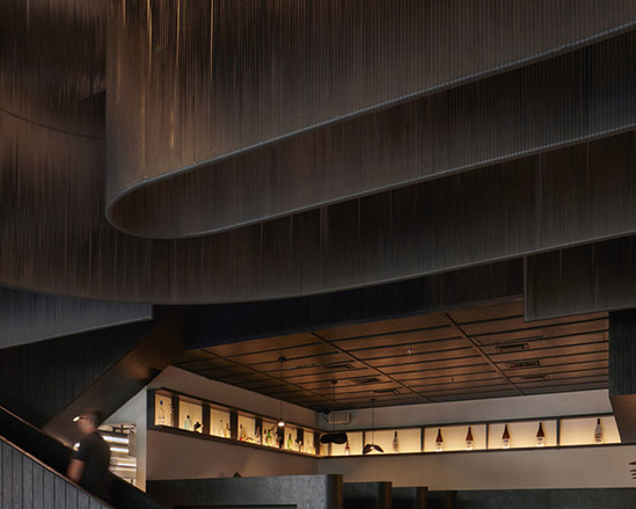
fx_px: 734
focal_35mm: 39
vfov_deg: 37.7
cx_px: -10
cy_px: 351
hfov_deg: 40.6
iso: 320
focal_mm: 19
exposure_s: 1/2.5
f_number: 7.1
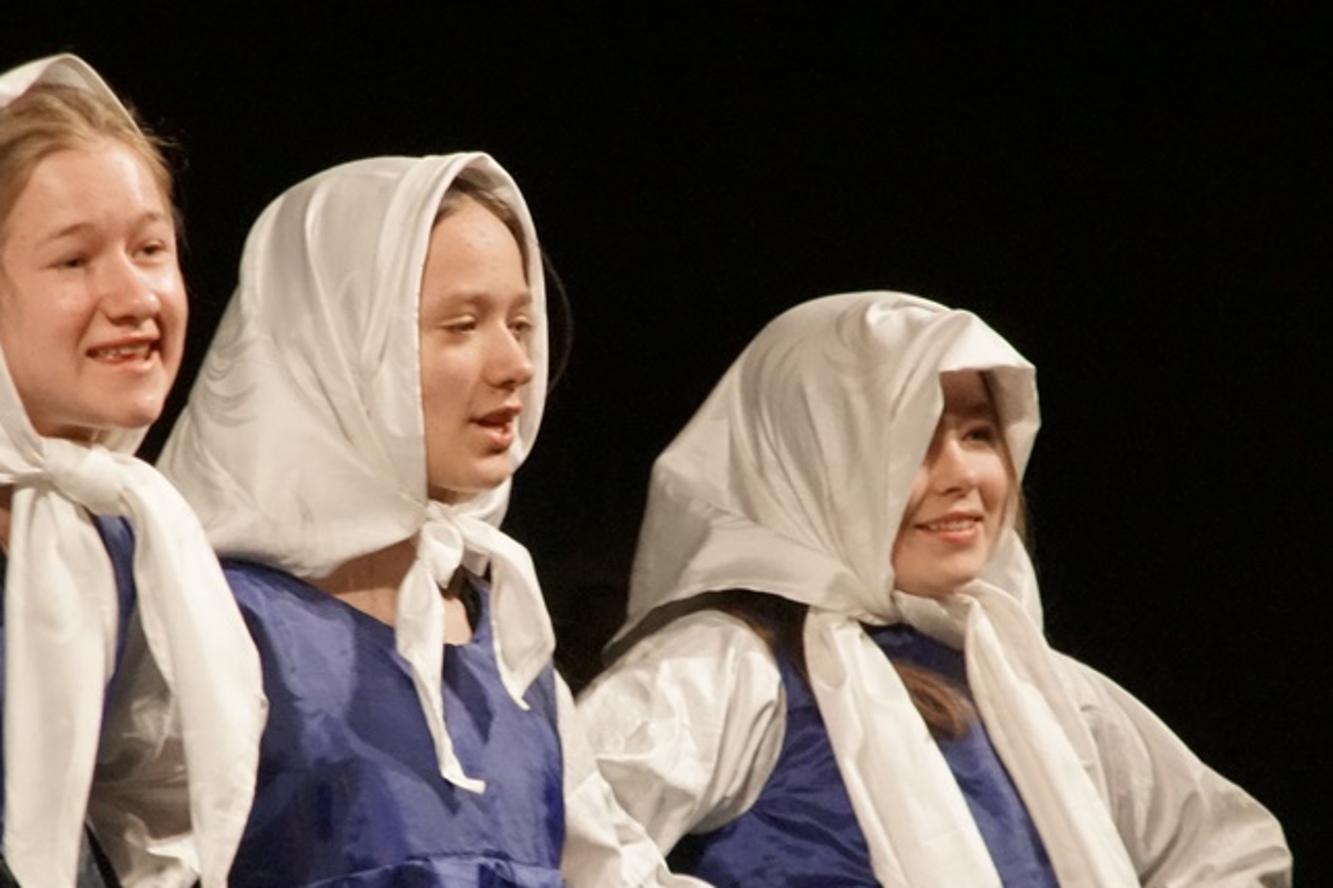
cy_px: 659
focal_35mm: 466
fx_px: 17249
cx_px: 617
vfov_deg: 2.9
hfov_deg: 4.4
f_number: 8
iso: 6400
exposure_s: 1/100
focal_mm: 200
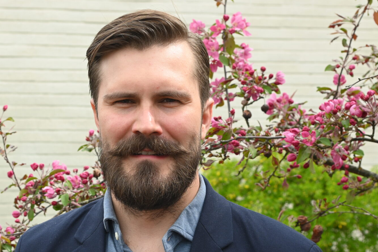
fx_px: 924
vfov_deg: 15.5
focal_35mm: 88
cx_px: 131
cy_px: 185
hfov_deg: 23.0
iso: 180
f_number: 5.6
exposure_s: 1/250
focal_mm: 38
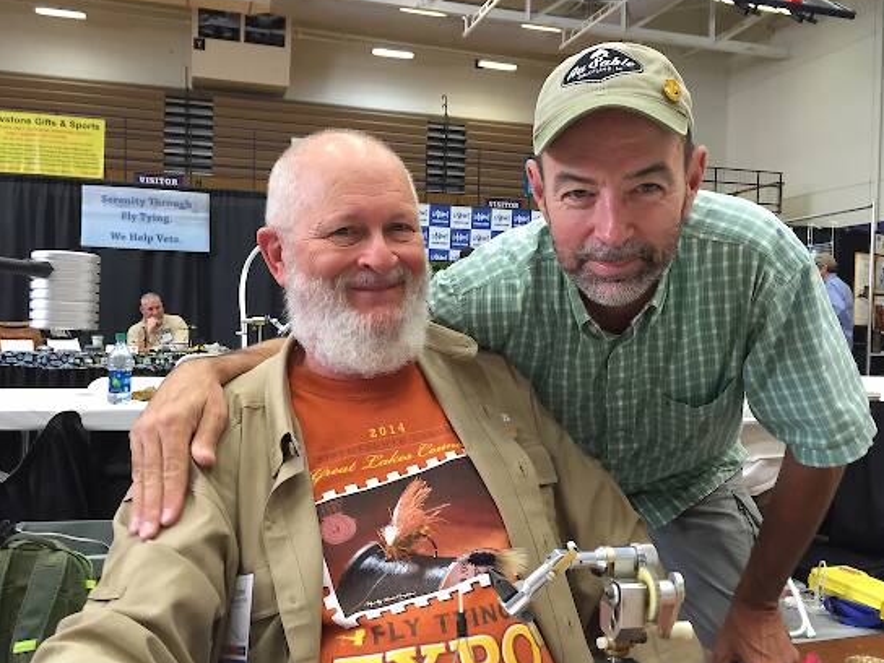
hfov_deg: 56.8
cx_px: 458
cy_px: 341
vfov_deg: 44.2
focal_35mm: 32
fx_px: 817
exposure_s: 1/30
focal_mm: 4.15
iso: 64
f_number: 2.2
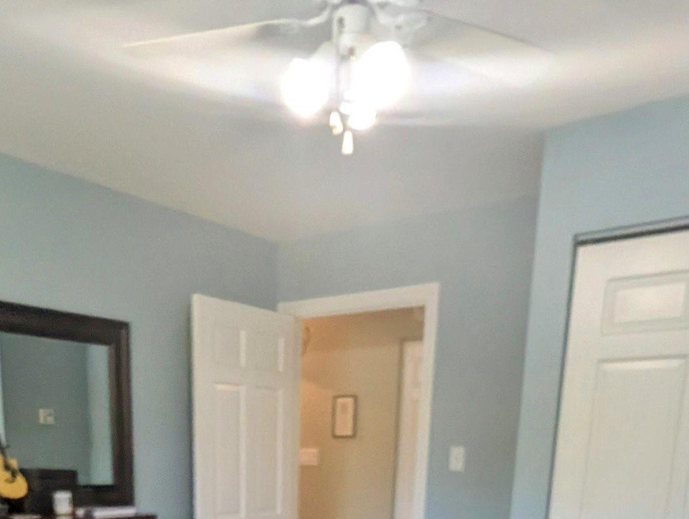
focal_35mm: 36
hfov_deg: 50.7
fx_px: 718
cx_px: 251
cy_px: 666
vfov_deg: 31.3
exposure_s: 1/120
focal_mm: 1.95
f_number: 2.2
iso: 324
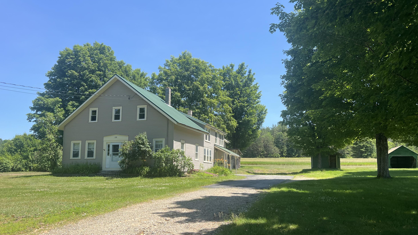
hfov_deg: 66.1
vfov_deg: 40.1
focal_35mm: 29
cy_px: 131
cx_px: 207
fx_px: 321
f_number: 1.5
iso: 50
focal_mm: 5.7
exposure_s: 1/2208
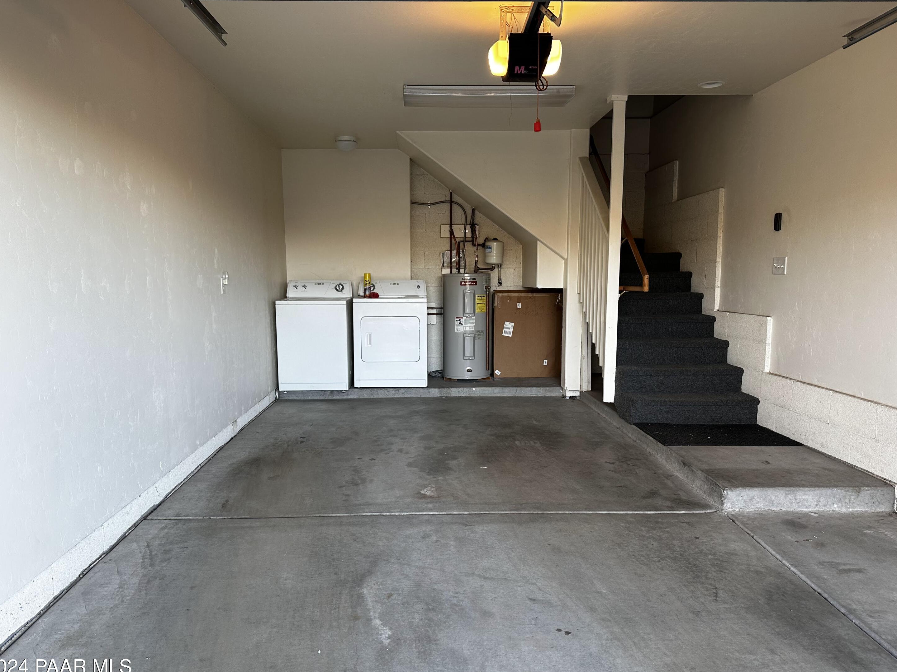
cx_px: 436
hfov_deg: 69.4
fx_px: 648
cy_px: 349
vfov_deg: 54.9
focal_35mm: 25
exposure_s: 1/120
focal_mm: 6.86
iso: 125
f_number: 1.78
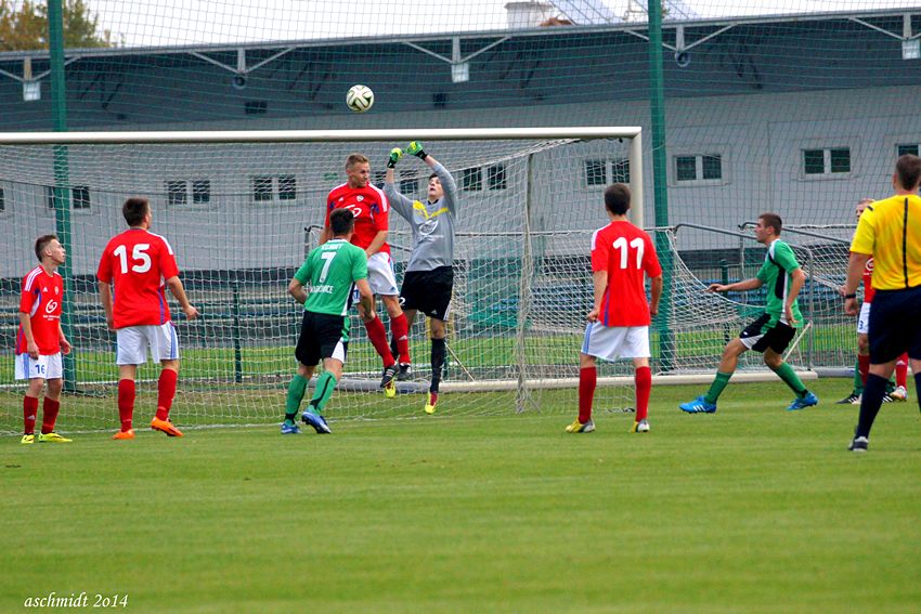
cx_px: 460
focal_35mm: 270
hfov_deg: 7.6
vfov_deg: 5.1
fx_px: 6908
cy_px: 307
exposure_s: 1/1000
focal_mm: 180
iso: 1600
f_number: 5
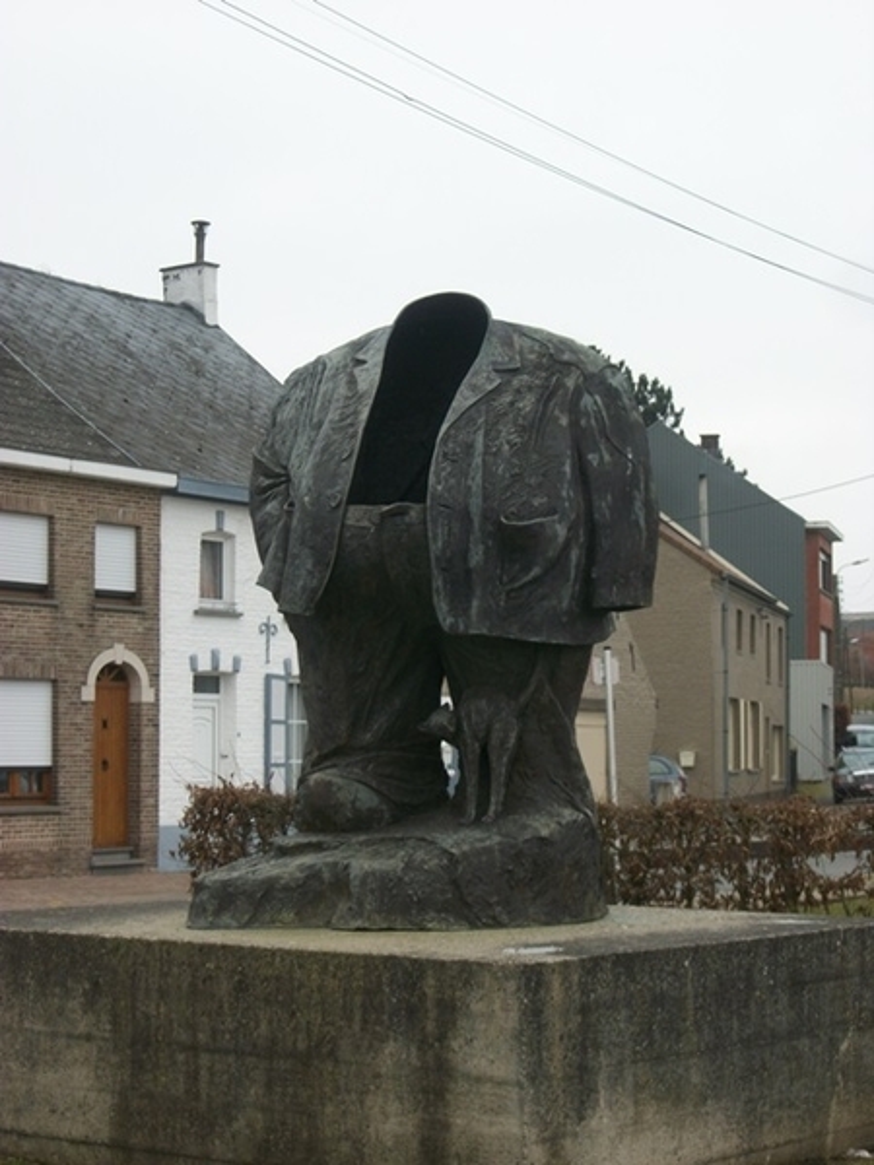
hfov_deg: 19.1
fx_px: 2592
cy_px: 582
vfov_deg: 25.3
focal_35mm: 77
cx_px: 437
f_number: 4.6
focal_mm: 13.7
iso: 80
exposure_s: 1/160
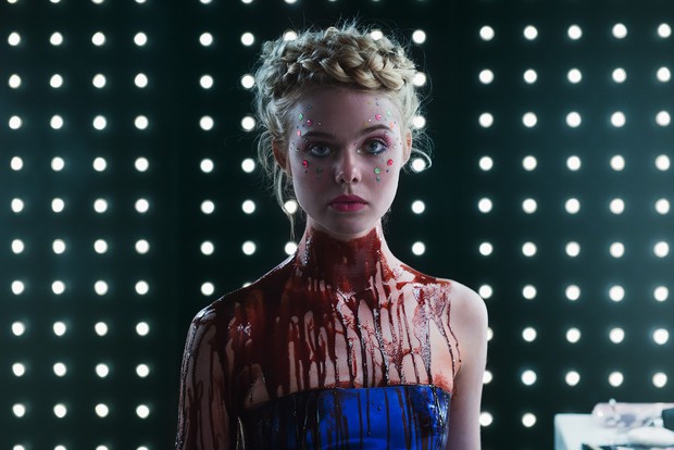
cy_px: 225
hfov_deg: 30.5
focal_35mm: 66
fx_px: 1236
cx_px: 337
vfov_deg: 20.6
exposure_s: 1/125
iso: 1600
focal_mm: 66
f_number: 4
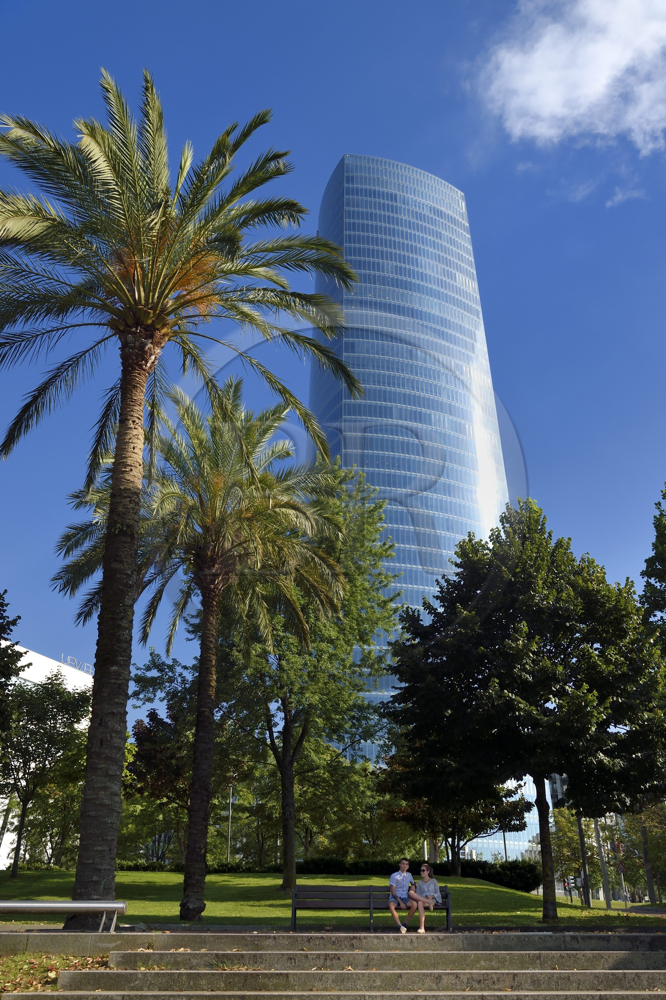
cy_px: 500
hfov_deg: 42.3
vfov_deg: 60.3
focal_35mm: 31
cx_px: 333
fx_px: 861
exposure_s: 1/320
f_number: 11
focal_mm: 31
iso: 200
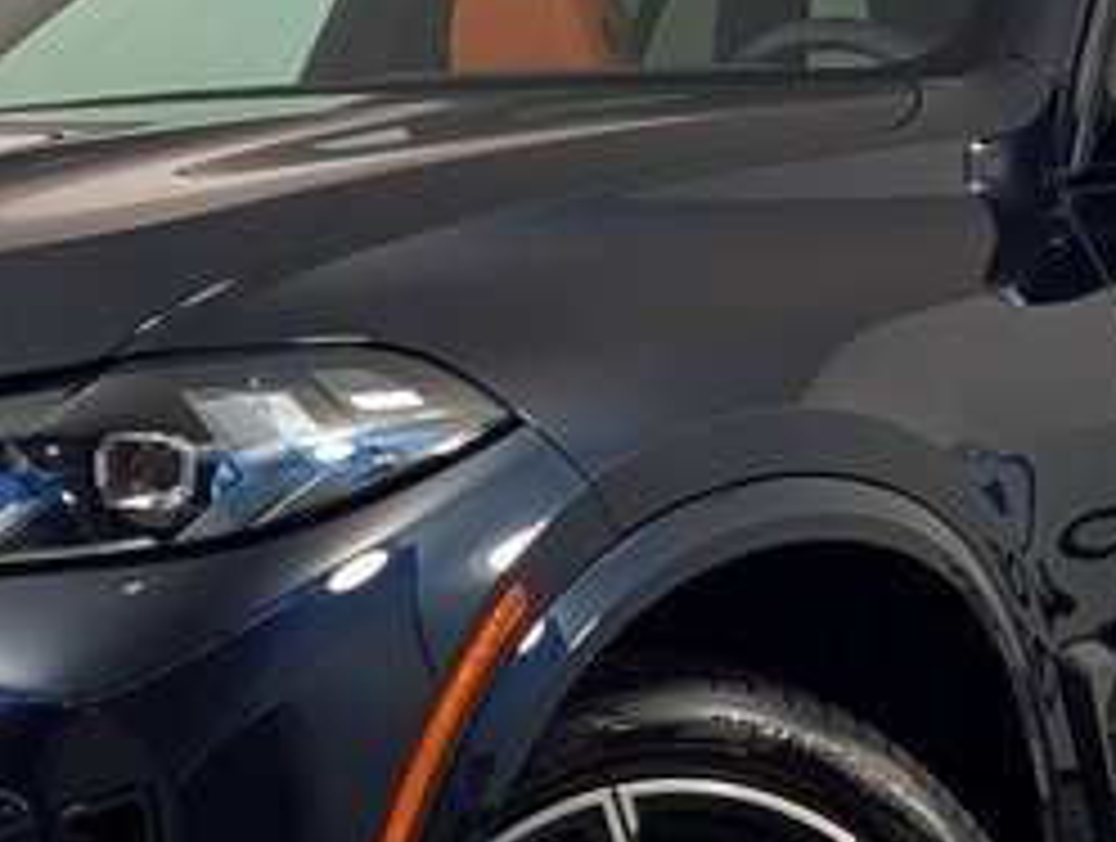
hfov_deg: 19.7
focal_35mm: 99
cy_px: 241
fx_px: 3198
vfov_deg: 14.9
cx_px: 279
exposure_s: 1/120
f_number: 1.68
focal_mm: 6.9
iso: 54
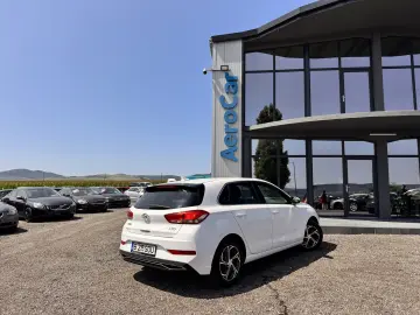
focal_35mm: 24
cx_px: 210
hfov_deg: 71.6
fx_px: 291
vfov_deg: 56.8
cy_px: 158
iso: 80
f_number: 1.78
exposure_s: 1/5814
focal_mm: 6.76
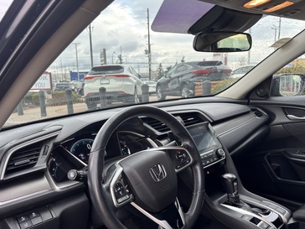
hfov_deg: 59.9
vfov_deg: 46.7
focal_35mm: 30
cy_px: 130
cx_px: 143
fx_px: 264
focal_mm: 5.96
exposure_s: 1/121
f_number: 1.6
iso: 50
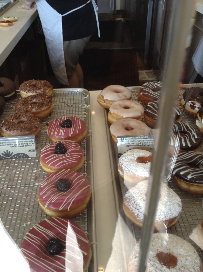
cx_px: 102
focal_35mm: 33
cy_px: 136
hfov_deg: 42.8
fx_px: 259
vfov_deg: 55.4
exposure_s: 1/60
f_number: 2.4
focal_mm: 3.3
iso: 40
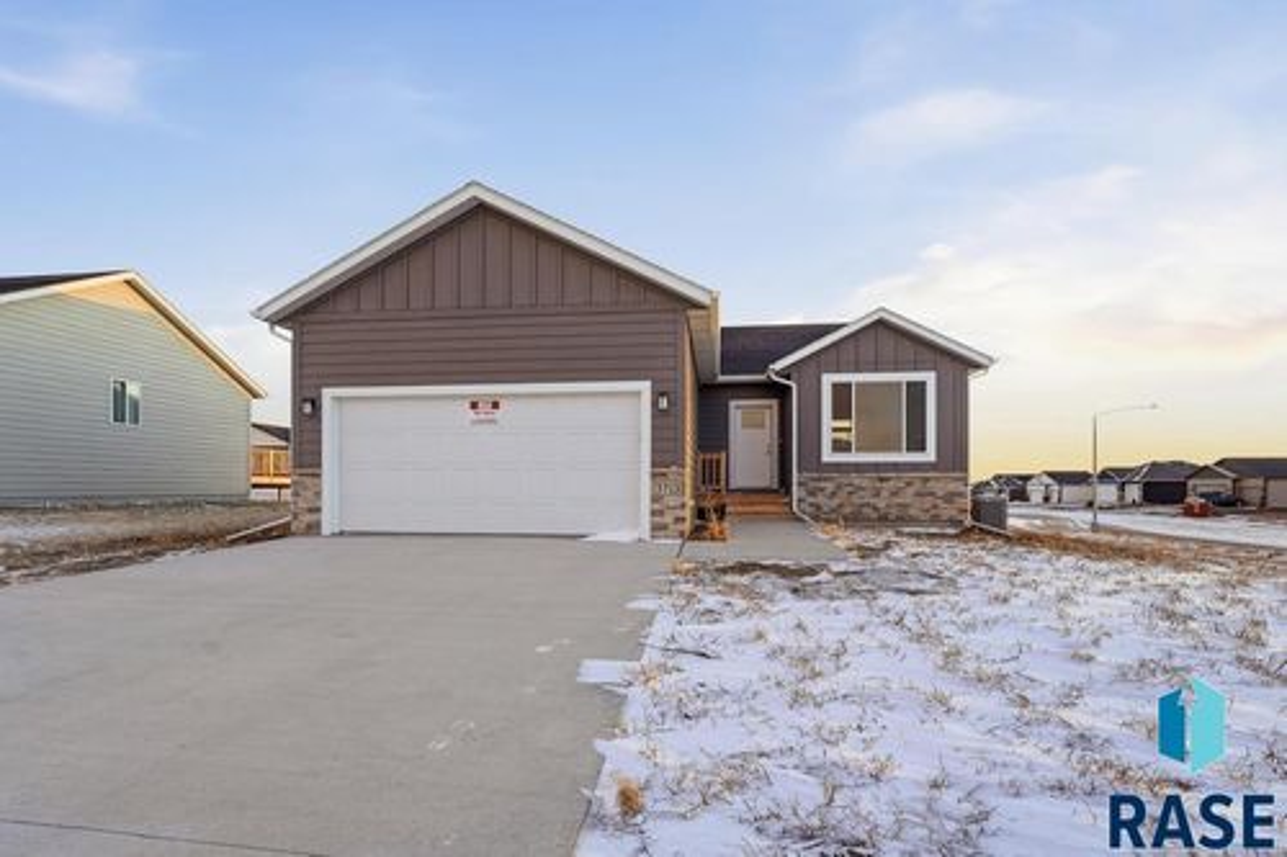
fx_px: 590
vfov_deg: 72.0
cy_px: 428
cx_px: 644
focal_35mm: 16
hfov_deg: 95.0
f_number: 7.1
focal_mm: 16.5
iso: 100
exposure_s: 1/160
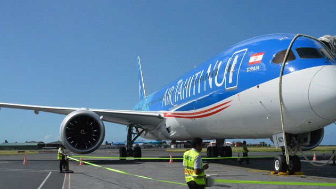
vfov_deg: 23.5
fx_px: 454
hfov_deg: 40.6
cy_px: 104
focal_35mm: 51
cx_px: 168
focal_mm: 32
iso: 5000
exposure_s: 1/2500
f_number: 25
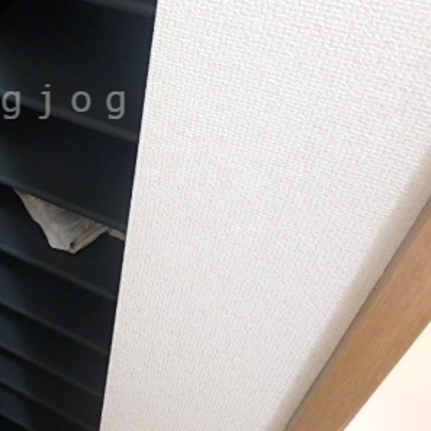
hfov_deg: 38.6
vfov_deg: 40.5
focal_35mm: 40
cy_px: 102
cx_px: 33
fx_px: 563
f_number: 3.5
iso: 800
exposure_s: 1/20
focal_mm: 3.7
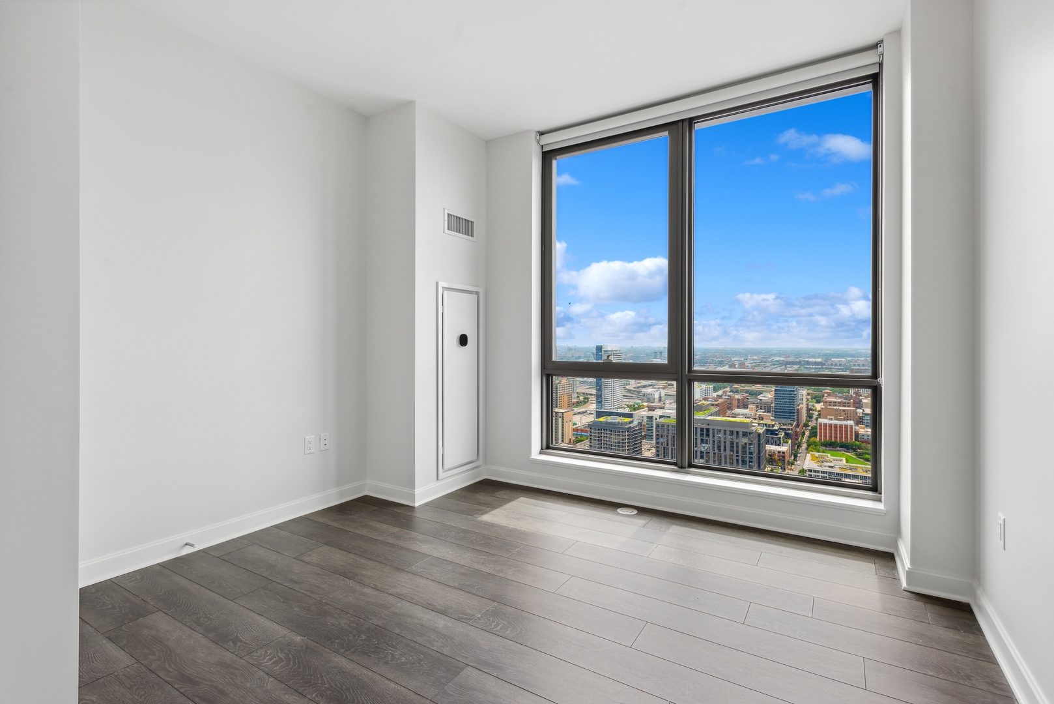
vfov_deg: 70.5
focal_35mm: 17
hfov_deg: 93.3
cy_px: 352
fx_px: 498
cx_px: 527
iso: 400
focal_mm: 17
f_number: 8
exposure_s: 1/160
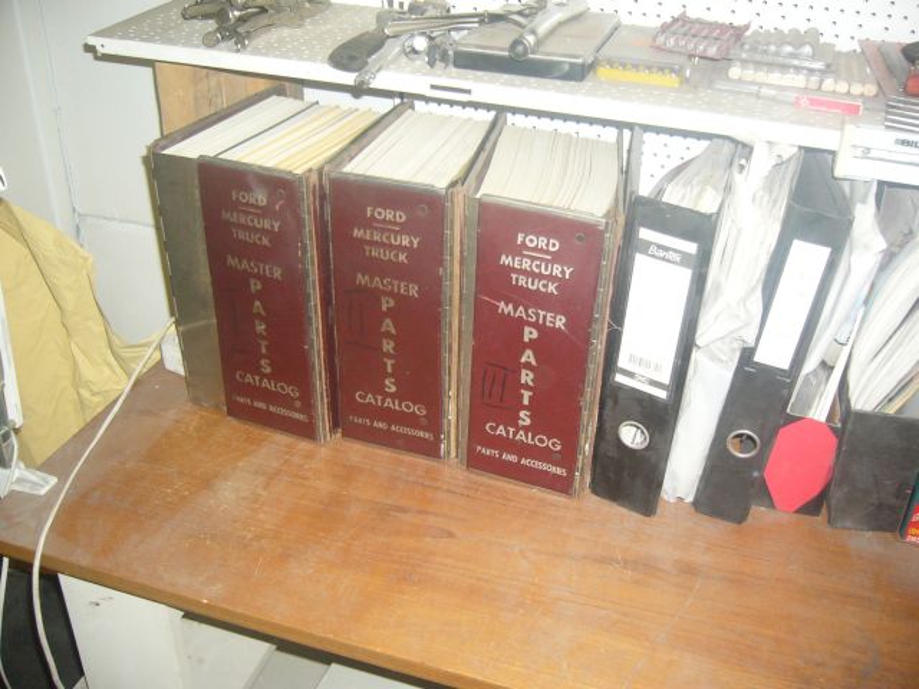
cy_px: 344
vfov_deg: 40.7
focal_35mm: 35
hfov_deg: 52.6
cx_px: 460
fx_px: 929
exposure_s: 1/60
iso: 200
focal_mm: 5.8
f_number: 2.8
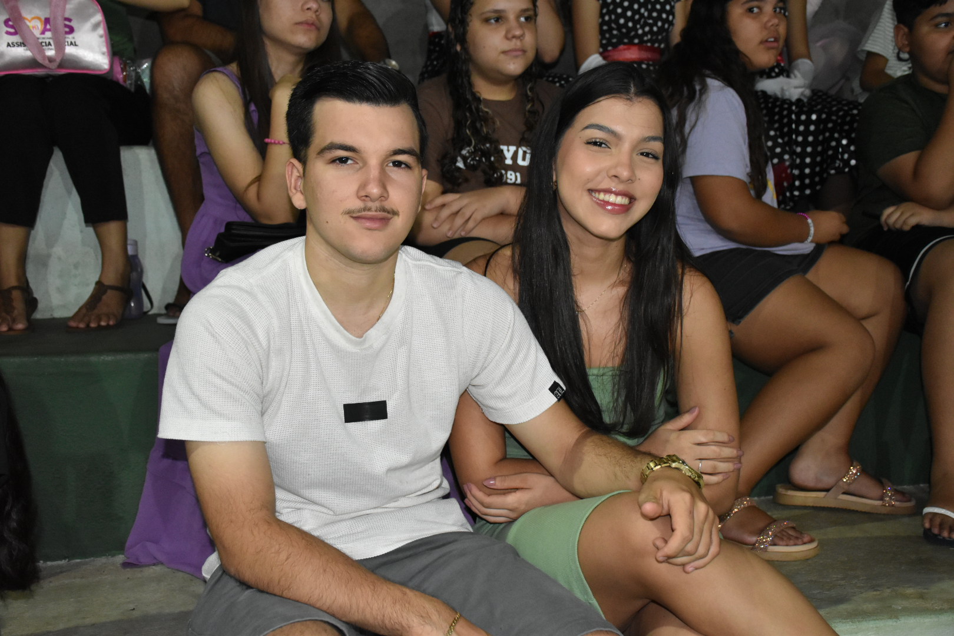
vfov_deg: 33.0
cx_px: 477
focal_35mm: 40
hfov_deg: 47.9
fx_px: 1073
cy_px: 318
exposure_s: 1/100
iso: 3200
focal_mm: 27
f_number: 4
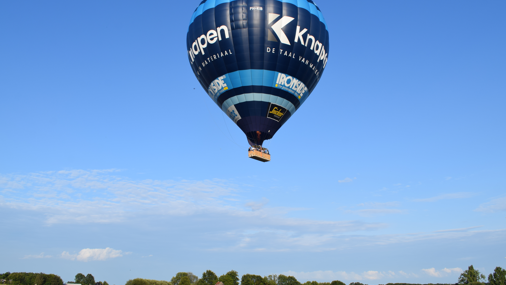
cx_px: 252
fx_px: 450
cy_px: 137
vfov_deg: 35.1
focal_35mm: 34
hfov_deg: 58.7
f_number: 9
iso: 200
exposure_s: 1/320
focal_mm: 21
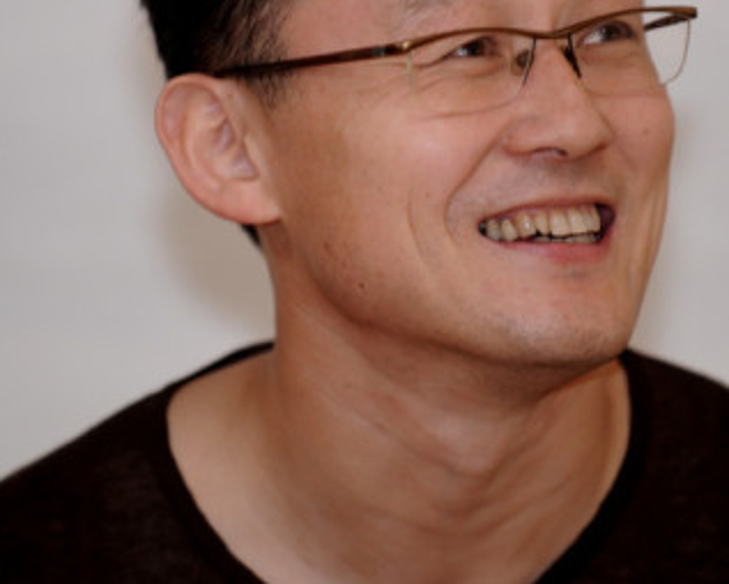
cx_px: 394
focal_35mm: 325
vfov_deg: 4.8
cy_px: 166
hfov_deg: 5.9
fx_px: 7016
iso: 1000
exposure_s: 1/100
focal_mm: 200
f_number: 2.8
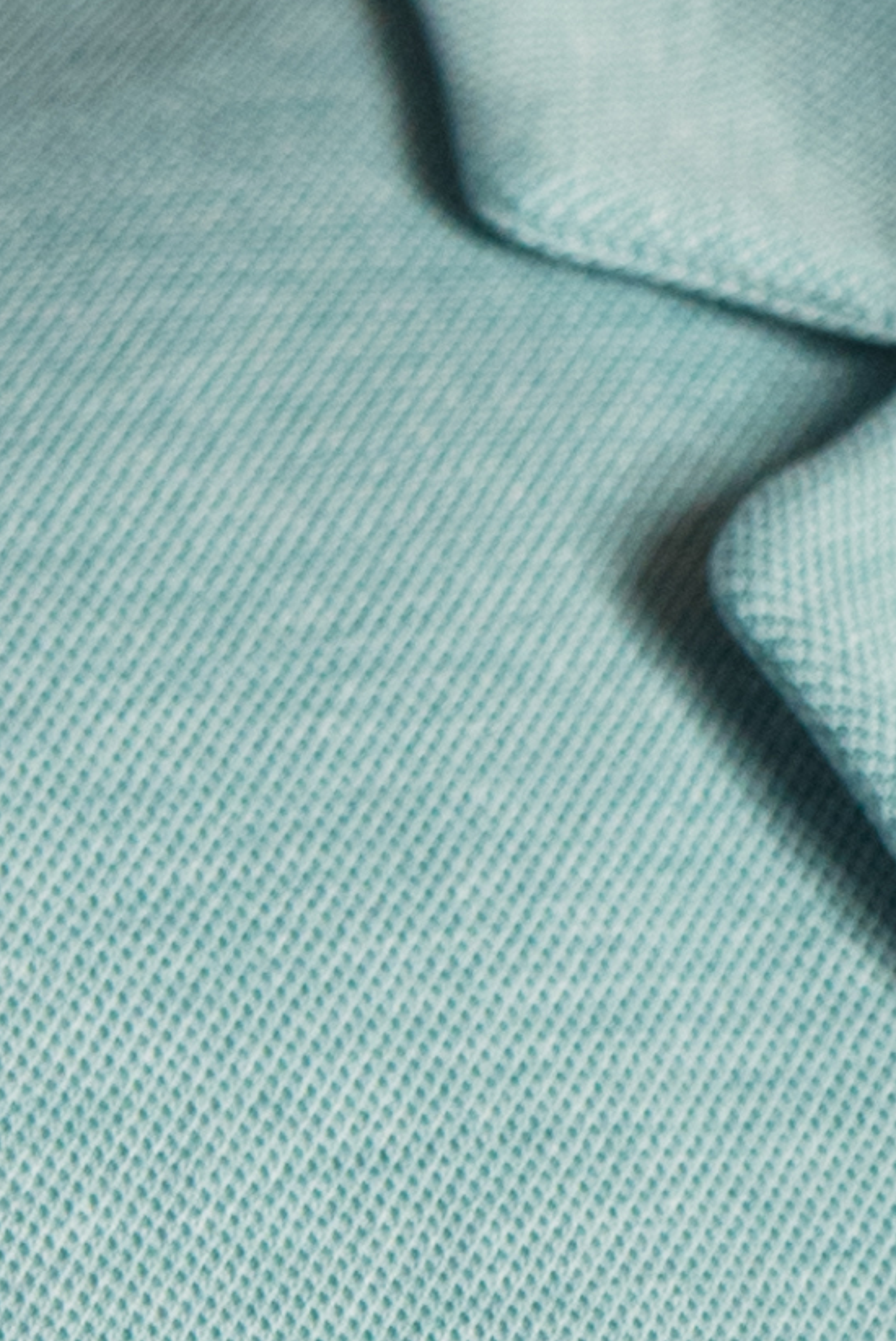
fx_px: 35404
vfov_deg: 2.2
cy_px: -741
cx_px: 1652
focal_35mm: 950
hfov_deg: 1.4
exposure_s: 1/200
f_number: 2.8
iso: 500
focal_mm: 130
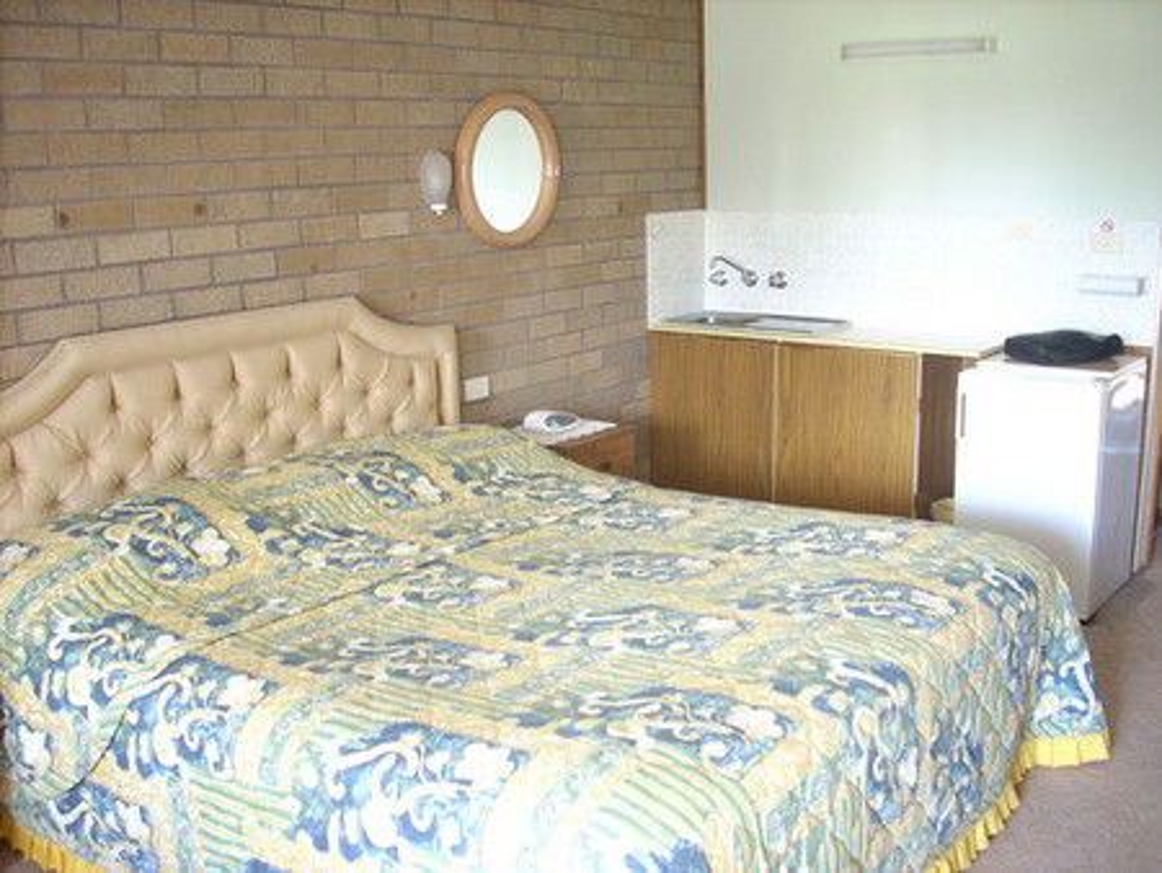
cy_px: 436
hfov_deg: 50.1
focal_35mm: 37
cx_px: 581
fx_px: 1243
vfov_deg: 38.7
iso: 200
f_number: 2.8
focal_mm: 6.2
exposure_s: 1/8.4
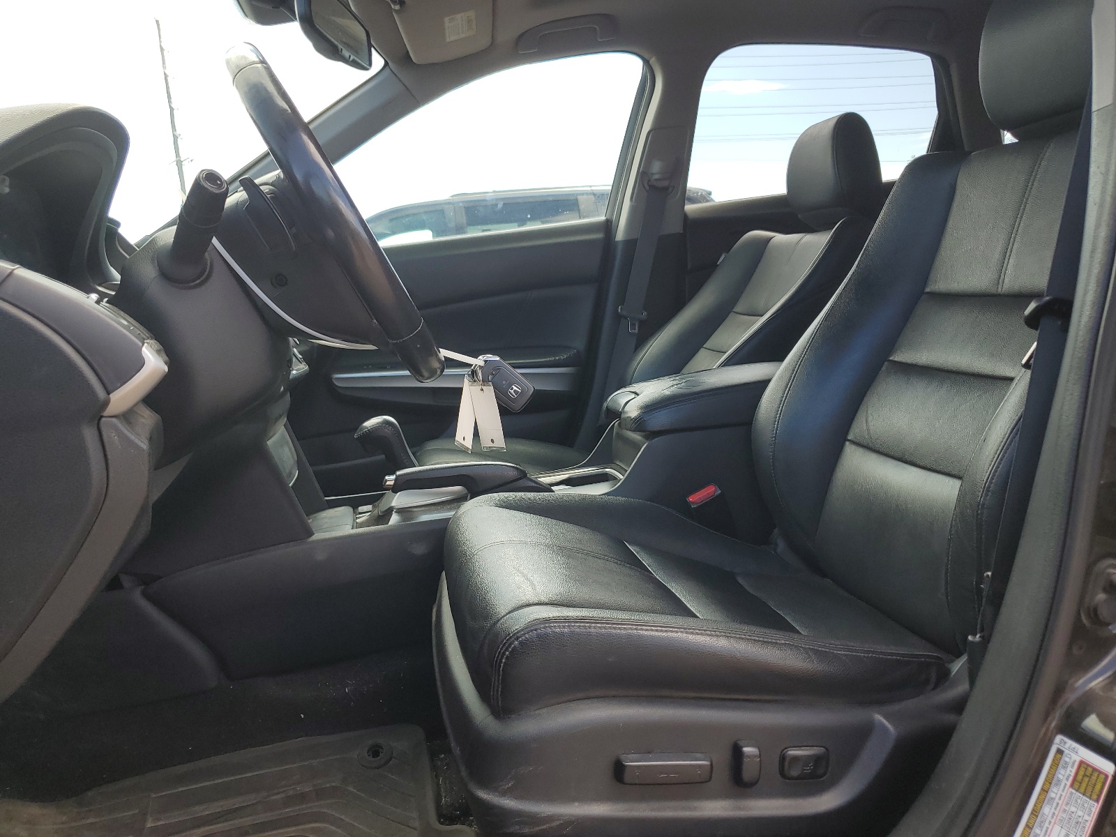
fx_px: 838
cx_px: 558
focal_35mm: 26
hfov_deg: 67.3
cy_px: 418
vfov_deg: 53.1
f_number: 1.5
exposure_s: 1/455
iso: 50
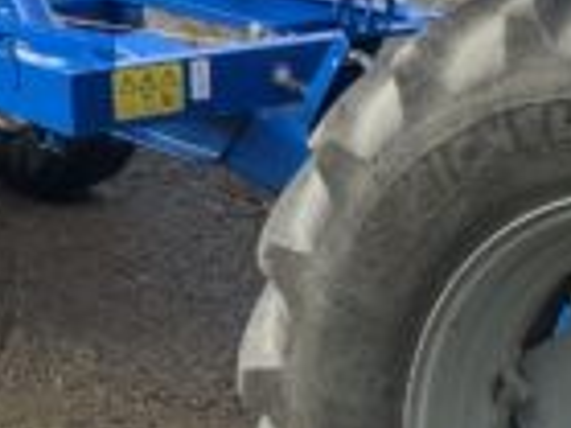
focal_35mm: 134
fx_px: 2208
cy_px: -374
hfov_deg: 14.3
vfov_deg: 10.3
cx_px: -99
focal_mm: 3
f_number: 1.8
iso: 16
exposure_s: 1/855
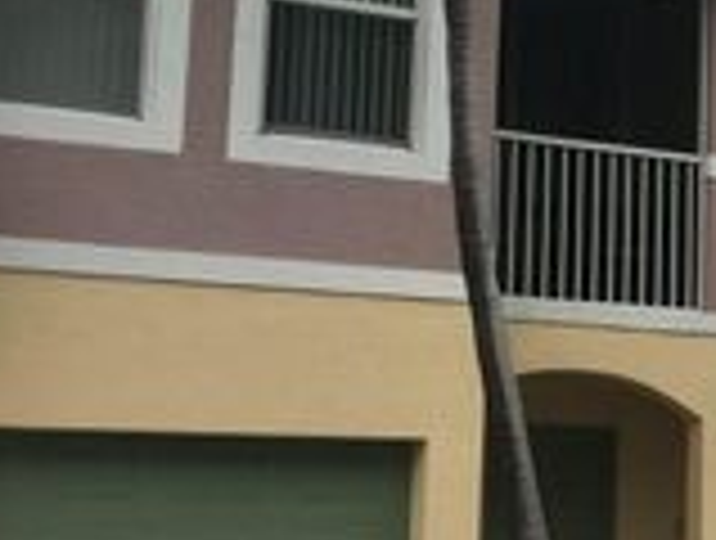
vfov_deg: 16.3
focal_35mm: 91
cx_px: 896
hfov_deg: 20.0
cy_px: 209
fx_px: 1887
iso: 25
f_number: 2.2
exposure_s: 1/120
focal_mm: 4.15
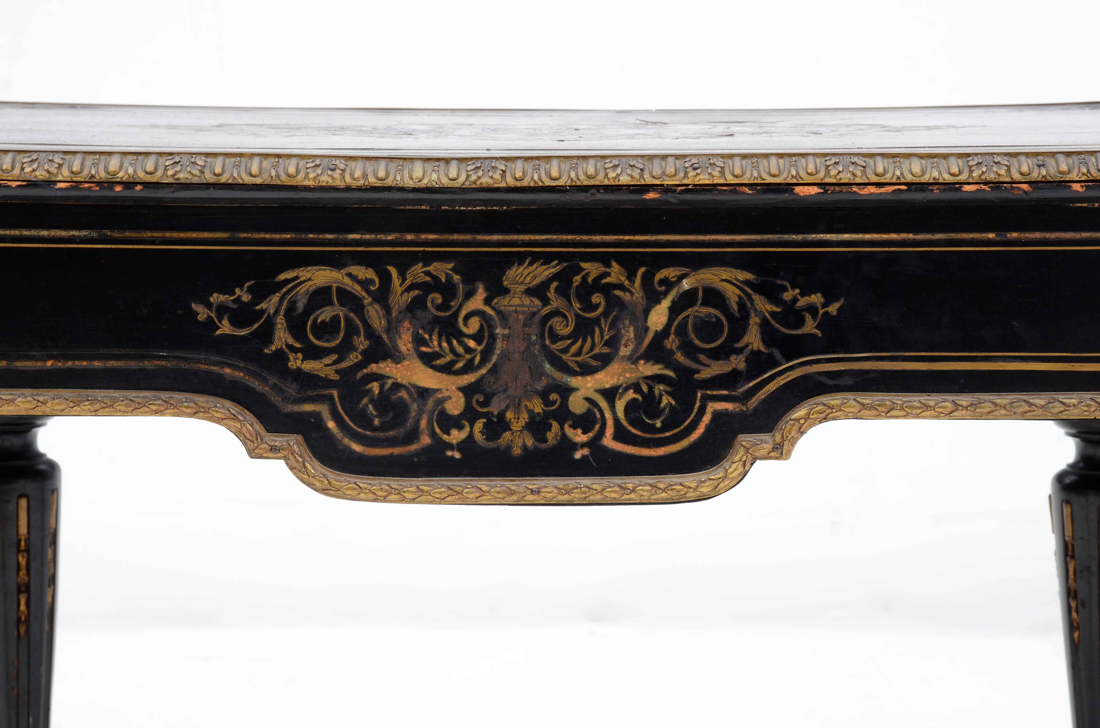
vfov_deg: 13.0
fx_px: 3202
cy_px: 364
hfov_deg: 19.5
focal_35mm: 105
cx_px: 550
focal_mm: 70
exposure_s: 1/80
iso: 400
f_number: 16
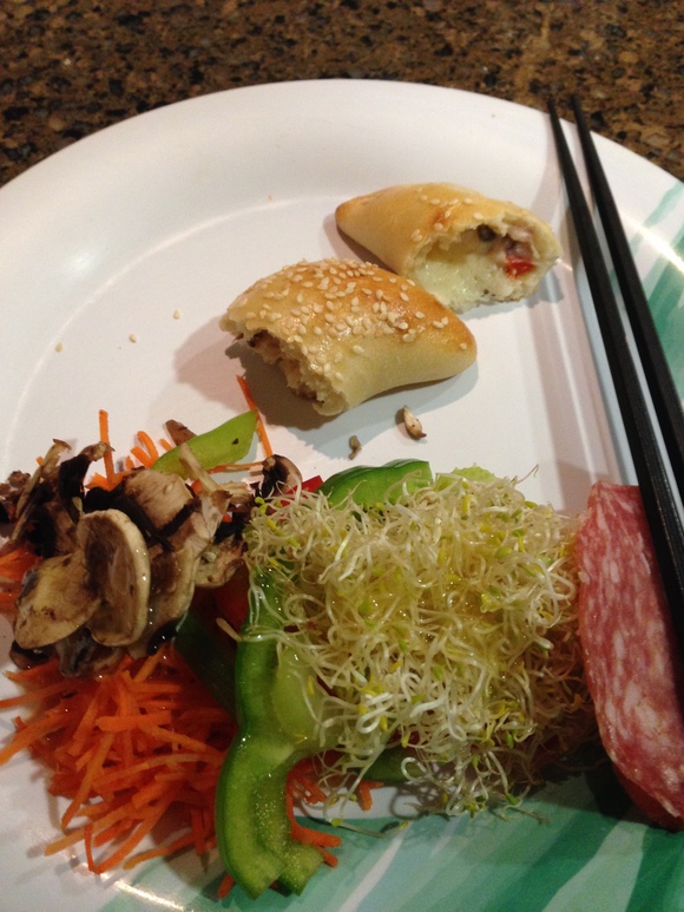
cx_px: 342
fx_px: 869
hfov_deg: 43.0
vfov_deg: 55.3
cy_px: 456
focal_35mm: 33
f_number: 2.4
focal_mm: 4.12
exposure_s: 1/20
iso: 250
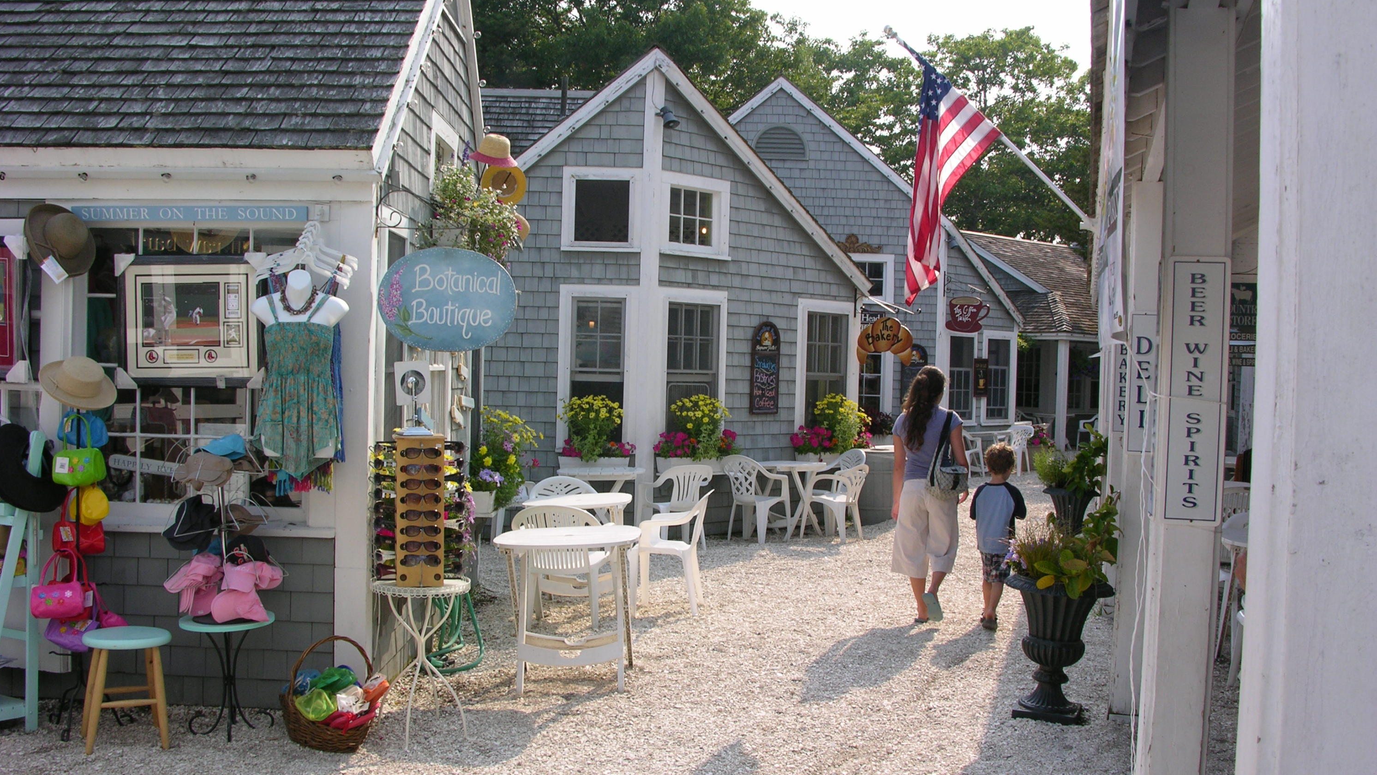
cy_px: 430
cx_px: 688
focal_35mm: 46
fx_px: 1680
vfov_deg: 26.0
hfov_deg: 44.6
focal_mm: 10.7
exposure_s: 1/161
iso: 50
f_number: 5.8
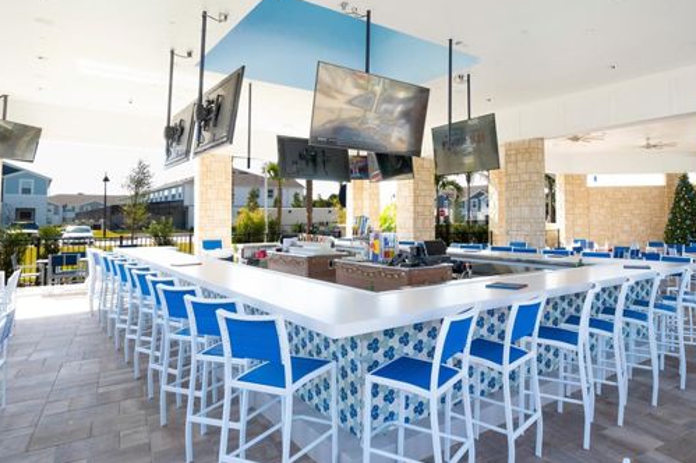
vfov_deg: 52.8
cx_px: 441
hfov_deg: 72.4
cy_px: 195
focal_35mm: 24
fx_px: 464
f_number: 16
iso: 1000
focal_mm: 17
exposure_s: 1/60
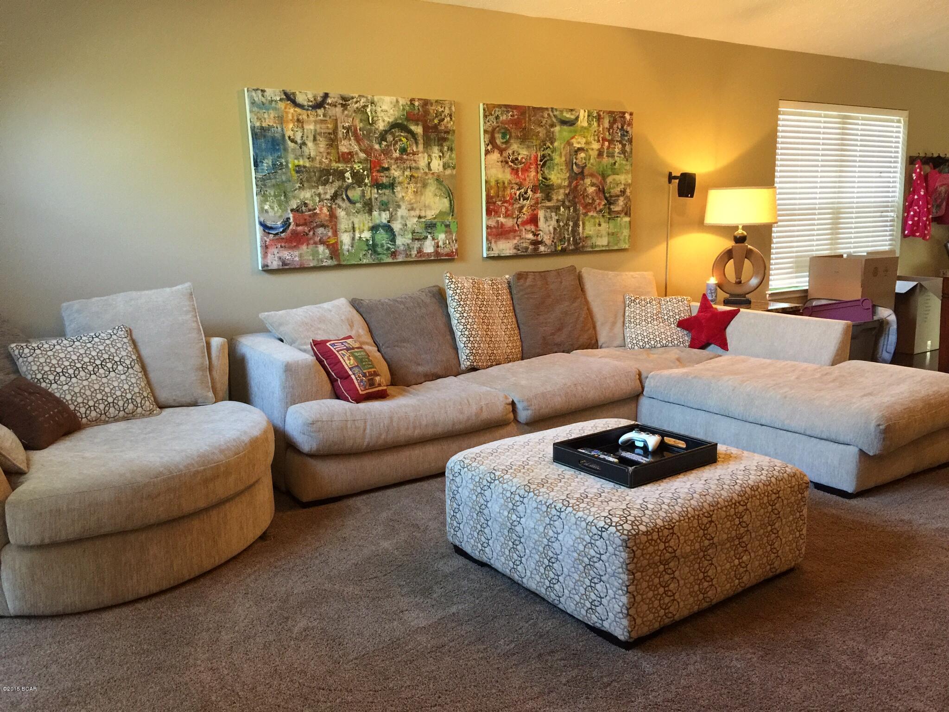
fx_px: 795
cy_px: 356
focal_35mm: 29
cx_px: 474
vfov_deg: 48.2
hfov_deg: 61.7
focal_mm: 4.15
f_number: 2.2
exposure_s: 1/15
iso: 160
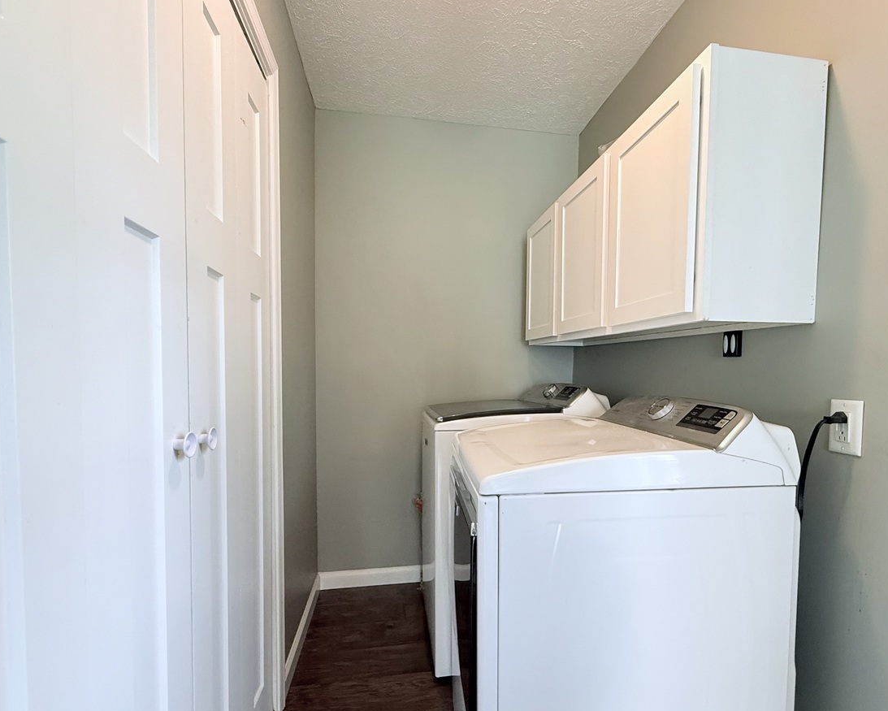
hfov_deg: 86.2
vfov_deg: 73.5
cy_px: 400
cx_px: 482
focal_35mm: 18
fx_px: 473
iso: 250
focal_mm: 2.22
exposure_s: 1/60
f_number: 2.2
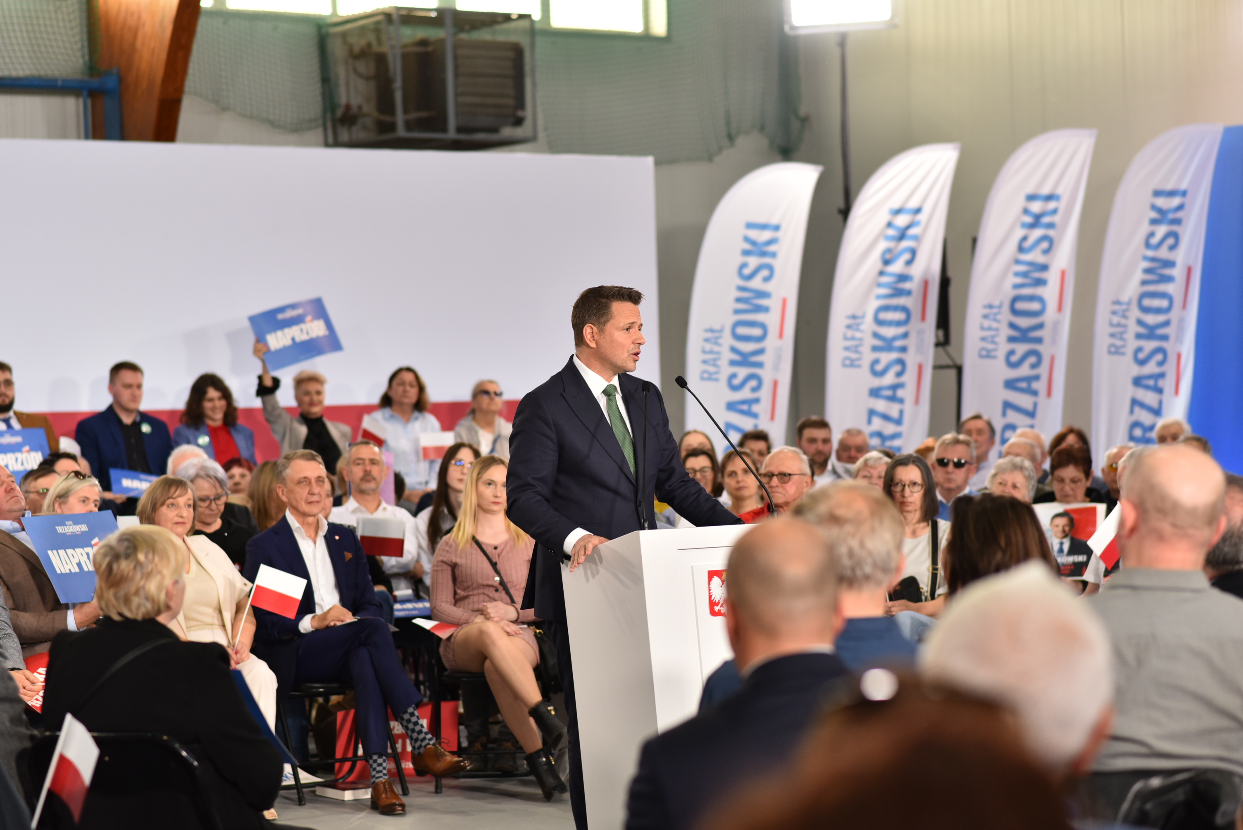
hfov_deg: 23.9
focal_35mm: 85
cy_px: 415
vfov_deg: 16.1
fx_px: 2936
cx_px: 622
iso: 400
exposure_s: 1/200
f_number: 2.8
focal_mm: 85
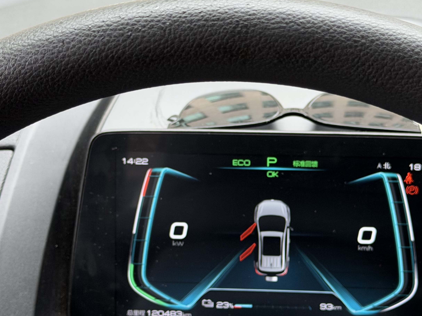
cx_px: 256
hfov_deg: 24.4
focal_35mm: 80
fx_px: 975
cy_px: 144
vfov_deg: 18.4
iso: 80
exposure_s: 1/121
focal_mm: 6.76
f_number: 1.78
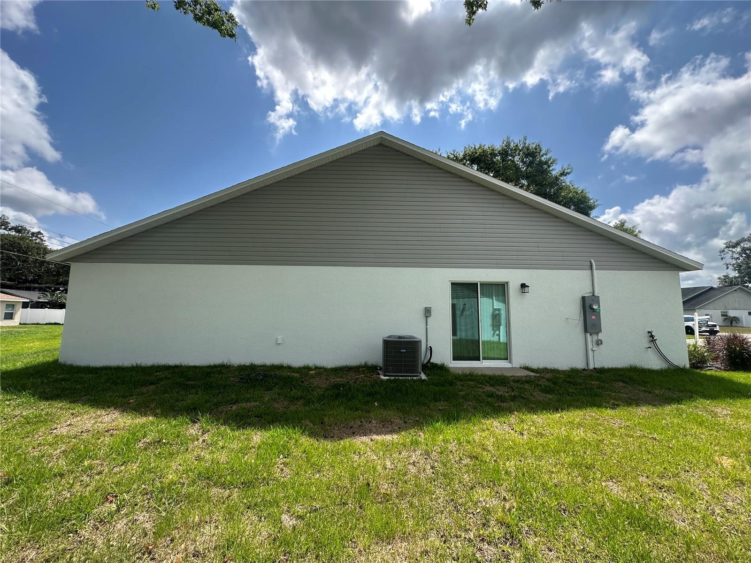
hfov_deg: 102.1
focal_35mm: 14
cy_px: 282
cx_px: 376
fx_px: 304
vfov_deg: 85.7
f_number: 2.2
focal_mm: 2.22
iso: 40
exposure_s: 1/1024
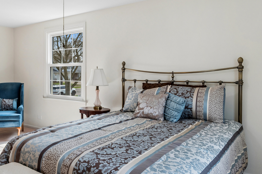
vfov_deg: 42.2
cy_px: 75
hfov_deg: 58.7
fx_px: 226
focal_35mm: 31
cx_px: 84
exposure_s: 1/20
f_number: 8
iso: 400
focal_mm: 12
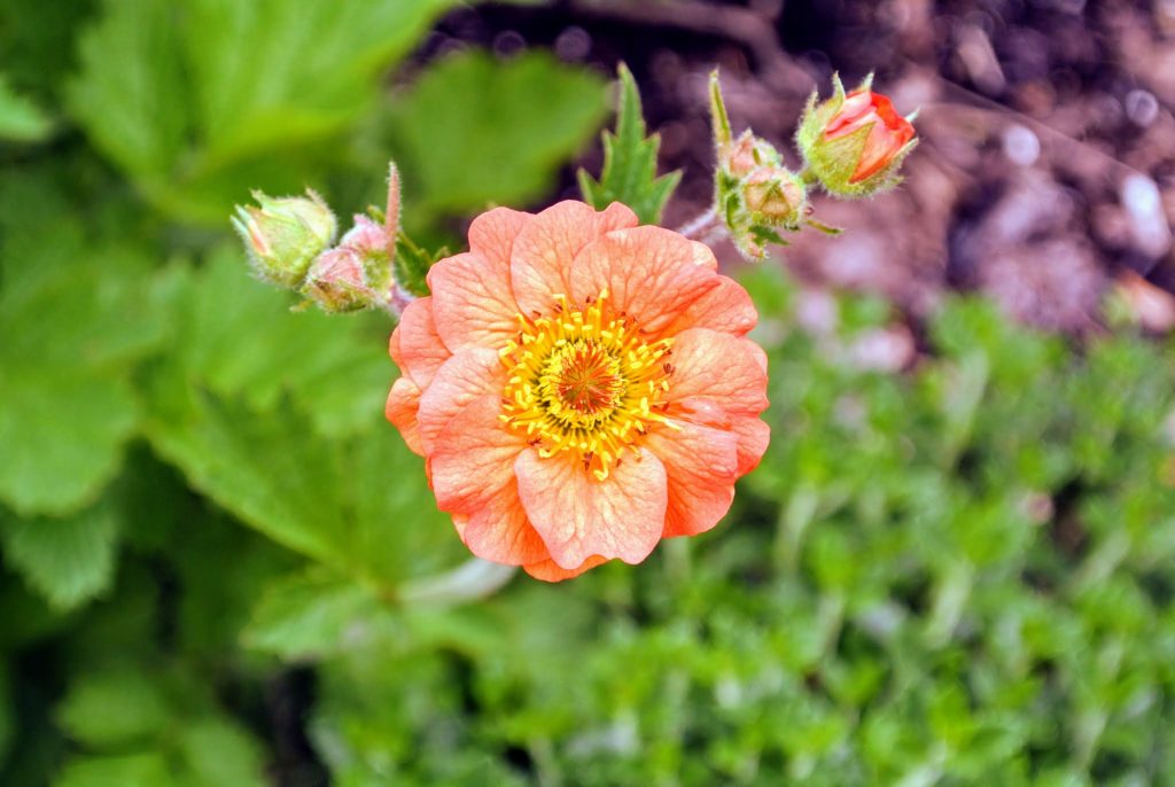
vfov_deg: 16.9
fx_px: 2648
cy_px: 394
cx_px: 588
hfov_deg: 25.0
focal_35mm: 81
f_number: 5.6
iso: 100
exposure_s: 1/160
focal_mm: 30
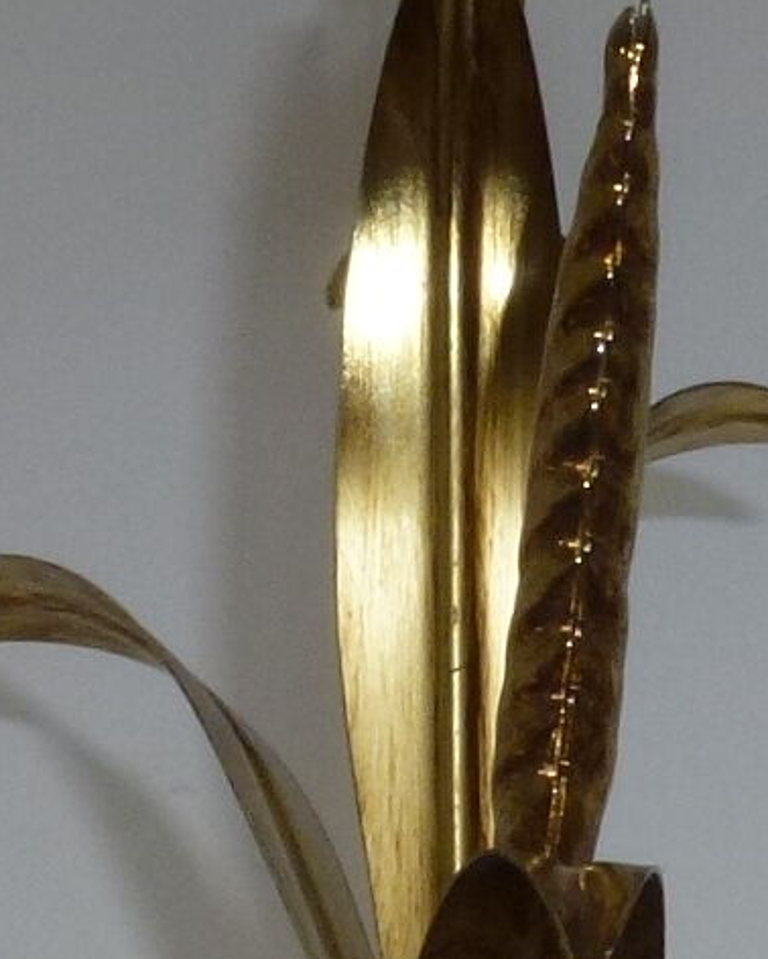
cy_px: 1589
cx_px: 482
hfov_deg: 12.1
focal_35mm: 127
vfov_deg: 13.9
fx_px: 3606
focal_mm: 4.3
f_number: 6.3
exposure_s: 1/60
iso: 160
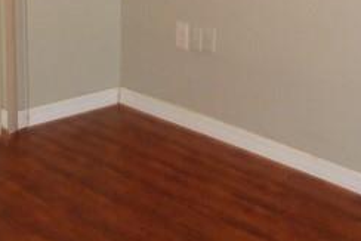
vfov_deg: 14.1
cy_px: 28
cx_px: 223
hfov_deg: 21.2
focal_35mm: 96
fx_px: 963
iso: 200
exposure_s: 1/30
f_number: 3
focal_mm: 4
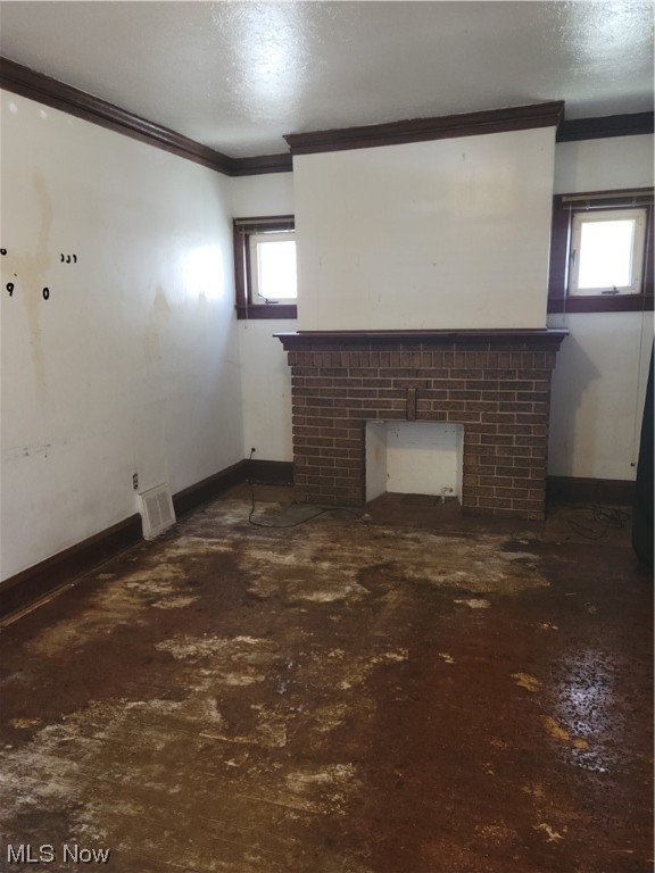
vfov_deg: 63.4
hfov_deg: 49.7
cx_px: 328
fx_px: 706
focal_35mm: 28
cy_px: 436
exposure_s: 1/40
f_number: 2
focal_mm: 5.9
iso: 500
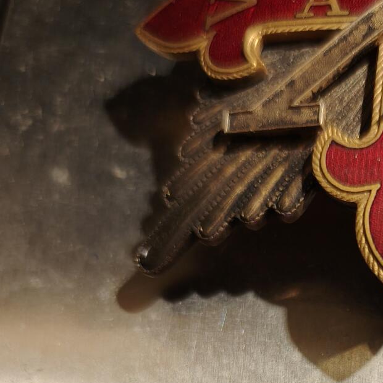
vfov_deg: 26.5
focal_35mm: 59
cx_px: 368
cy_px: 434
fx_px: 739
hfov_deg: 27.7
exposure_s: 1/200
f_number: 1.6
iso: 250
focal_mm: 6.06
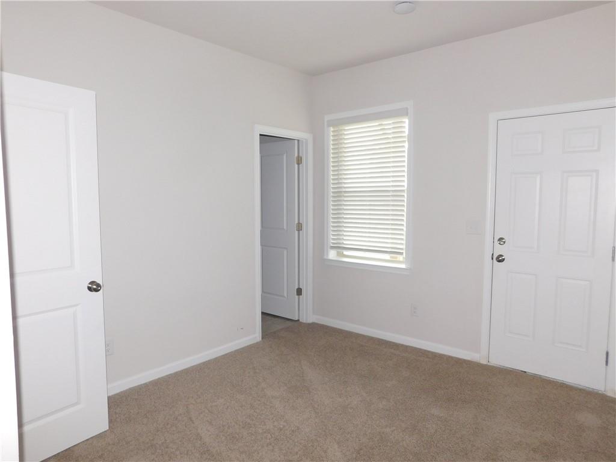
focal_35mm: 23
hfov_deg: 73.9
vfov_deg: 58.9
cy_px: 231
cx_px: 308
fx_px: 409
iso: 200
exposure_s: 1/30
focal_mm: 4
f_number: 3
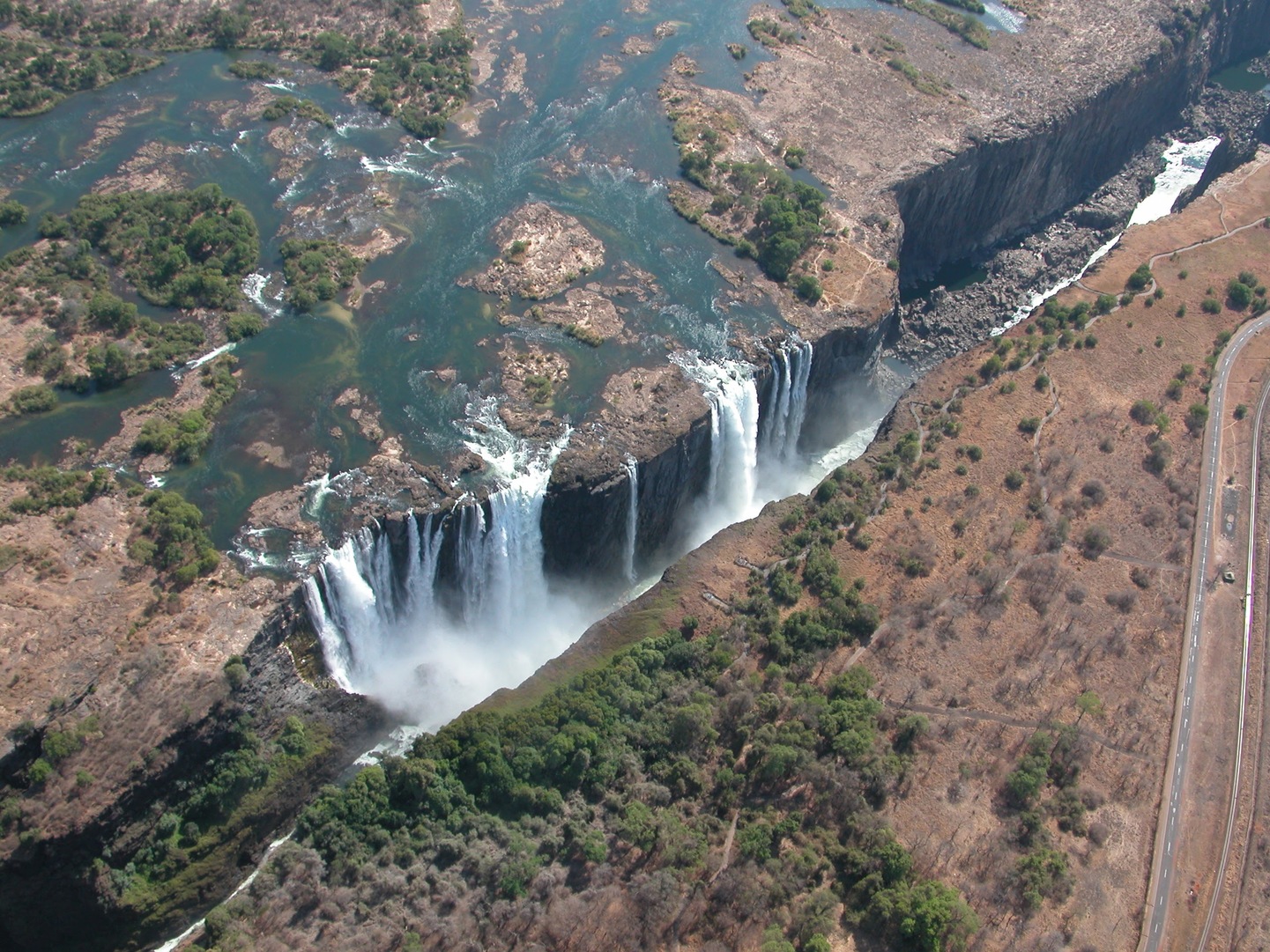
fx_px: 1248
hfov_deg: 54.0
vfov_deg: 41.8
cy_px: 476
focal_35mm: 34
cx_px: 635
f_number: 5
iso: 100
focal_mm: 8.9
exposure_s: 1/308
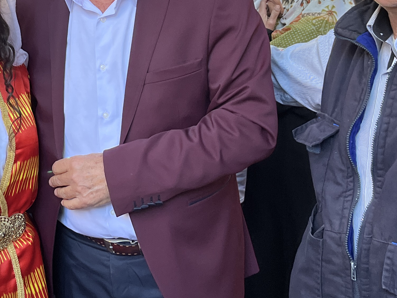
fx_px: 803
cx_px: 50
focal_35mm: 70
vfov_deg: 20.8
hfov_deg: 26.9
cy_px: 61
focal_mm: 5.1
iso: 125
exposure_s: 1/117
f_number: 1.6
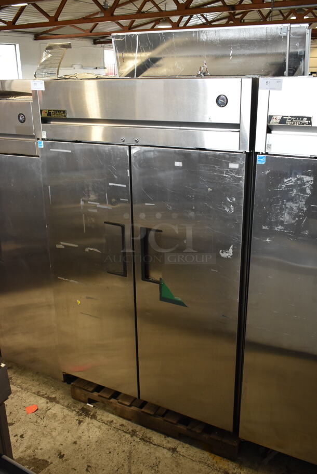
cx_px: 158
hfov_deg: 38.4
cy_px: 237
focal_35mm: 34
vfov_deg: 55.1
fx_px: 455
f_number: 3.8
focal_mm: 23
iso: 1100
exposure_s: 1/40
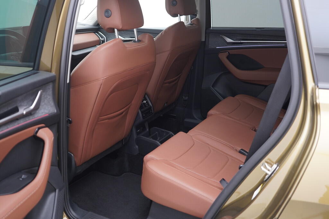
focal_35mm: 36
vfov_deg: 36.9
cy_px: 110
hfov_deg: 53.1
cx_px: 164
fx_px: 329
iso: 320
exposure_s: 1/40
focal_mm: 24
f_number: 2.8
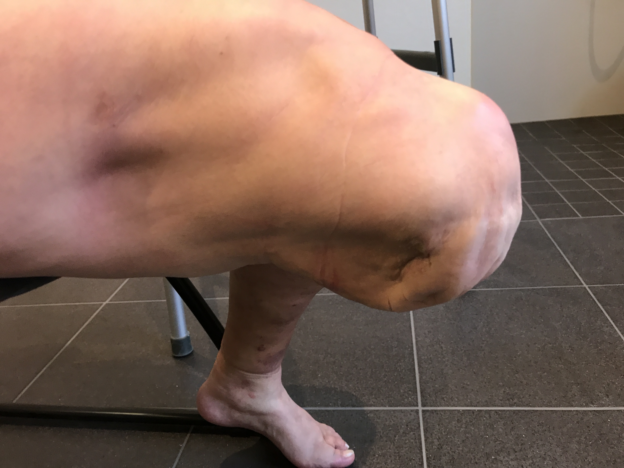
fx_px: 505
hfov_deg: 63.4
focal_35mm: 28
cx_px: 312
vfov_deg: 49.7
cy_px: 234
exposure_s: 1/17
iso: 50
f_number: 1.8
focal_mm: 3.99
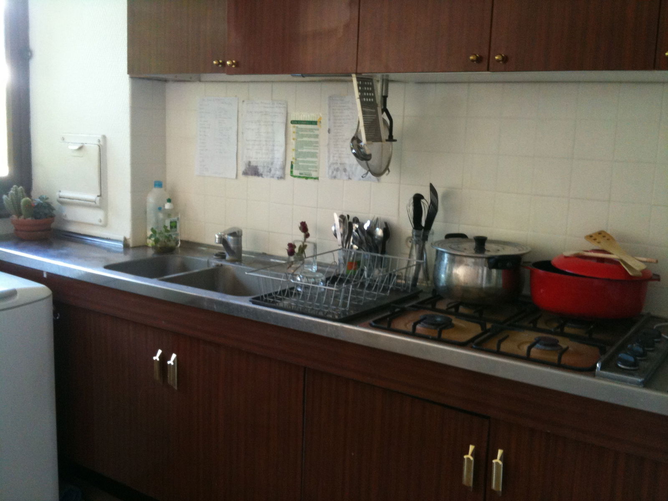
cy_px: 250
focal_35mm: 35
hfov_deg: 52.6
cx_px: 334
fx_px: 675
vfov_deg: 40.7
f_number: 2.8
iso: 160
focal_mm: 3.85
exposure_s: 1/15
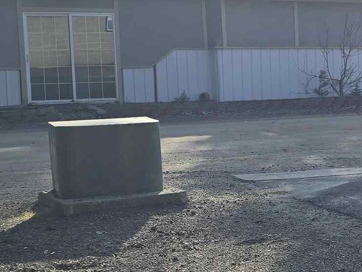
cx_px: 585
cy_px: 139
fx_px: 993
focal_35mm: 95
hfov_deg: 17.8
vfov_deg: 15.6
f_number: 1.7
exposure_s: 1/1096
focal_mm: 6.3
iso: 12
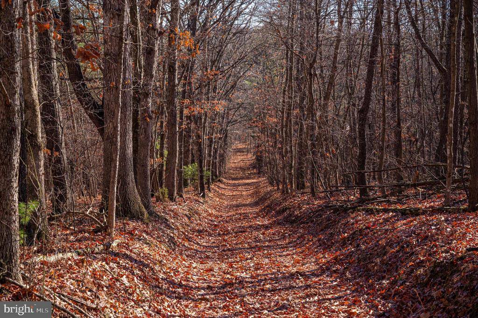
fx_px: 929
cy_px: 159
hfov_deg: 28.9
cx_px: 239
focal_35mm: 70
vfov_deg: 19.4
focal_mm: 70
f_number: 8
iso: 400
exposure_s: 1/400
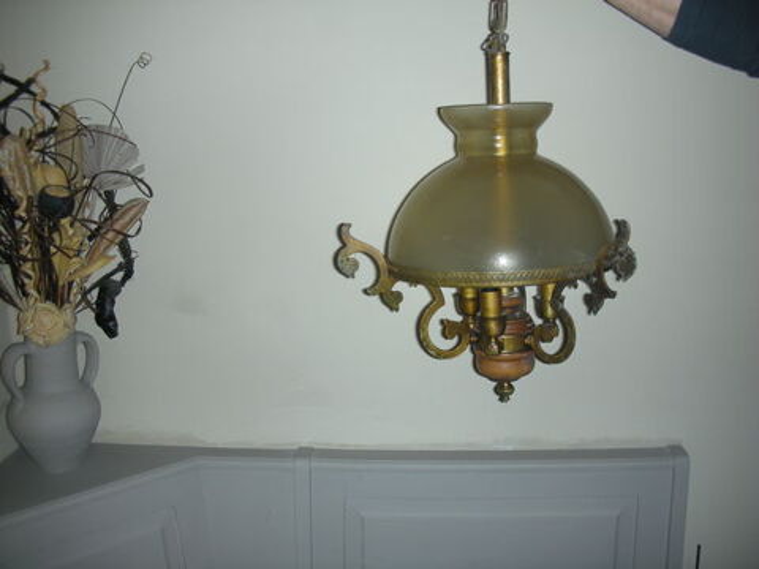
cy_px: 284
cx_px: 380
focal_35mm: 35
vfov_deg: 40.7
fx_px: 767
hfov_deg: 52.6
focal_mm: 5.8
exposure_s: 1/60
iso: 50
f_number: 2.8
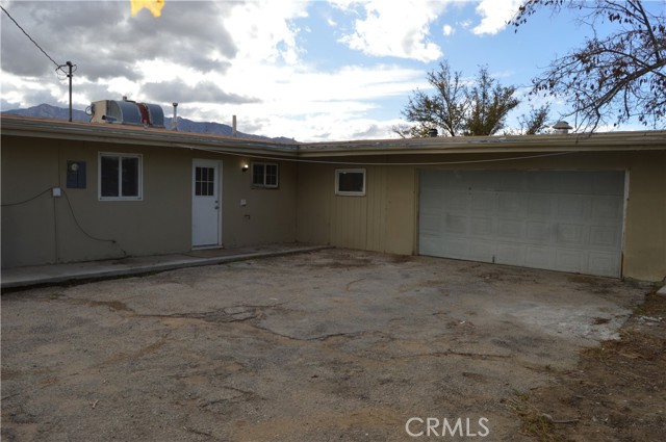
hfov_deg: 67.4
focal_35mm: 27
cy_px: 221
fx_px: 499
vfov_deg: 47.8
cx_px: 333
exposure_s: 1/200
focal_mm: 18
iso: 100
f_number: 10
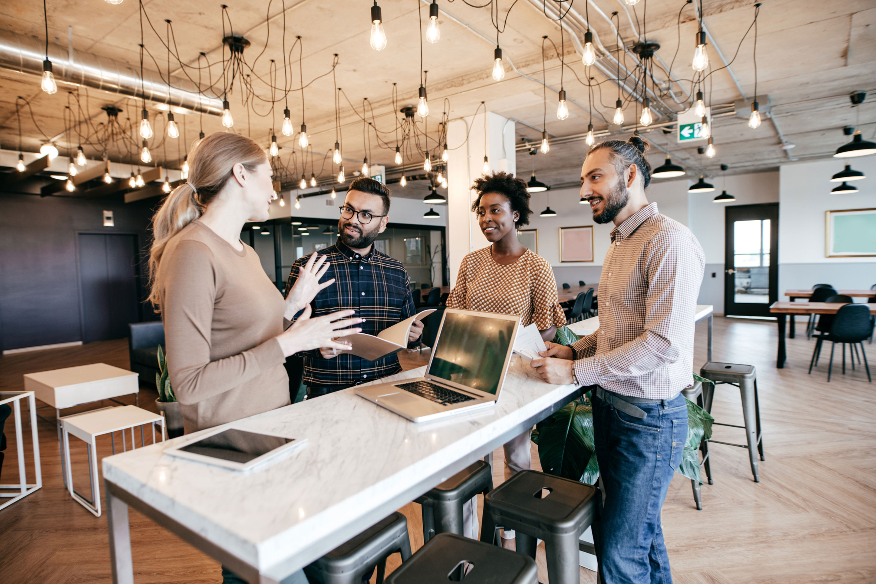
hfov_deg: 84.0
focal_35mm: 20
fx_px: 487
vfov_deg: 62.0
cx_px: 438
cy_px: 292
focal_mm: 20
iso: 250
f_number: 2.2
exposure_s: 1/125
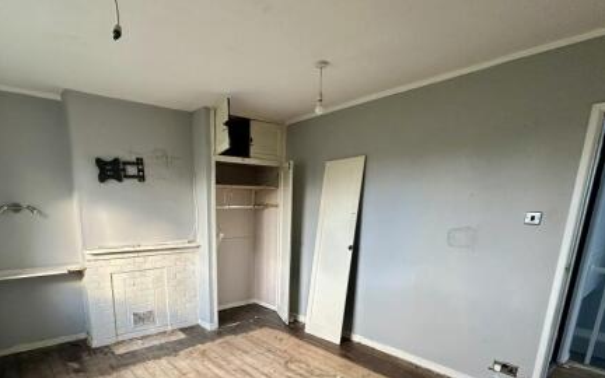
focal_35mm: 20
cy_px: 282
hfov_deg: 84.2
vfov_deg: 56.8
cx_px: 249
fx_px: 330
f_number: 2.2
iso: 160
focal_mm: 2.22
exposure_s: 1/99
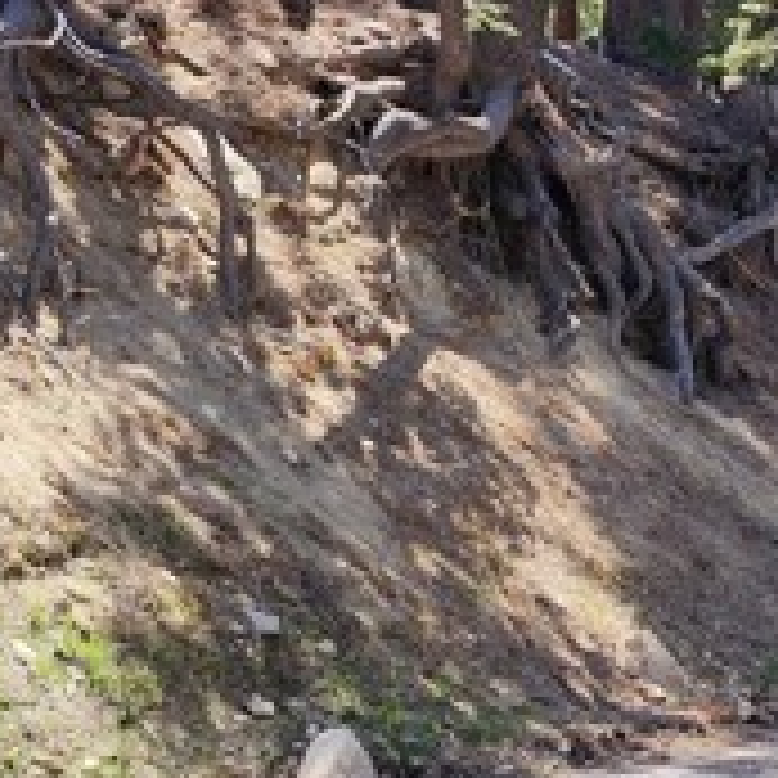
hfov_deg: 23.1
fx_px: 1907
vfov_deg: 23.1
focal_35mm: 75
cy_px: 387
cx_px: 378
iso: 12
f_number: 1.8
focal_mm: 6.4
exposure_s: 1/437
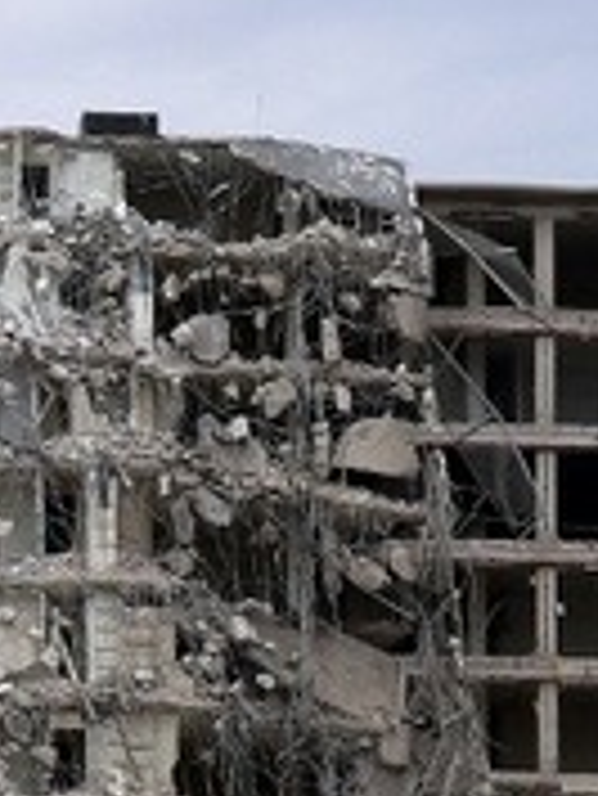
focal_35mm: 385
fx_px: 8857
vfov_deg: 5.1
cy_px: 1066
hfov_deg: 3.9
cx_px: 297
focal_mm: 23.6
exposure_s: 1/200
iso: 80
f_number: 4
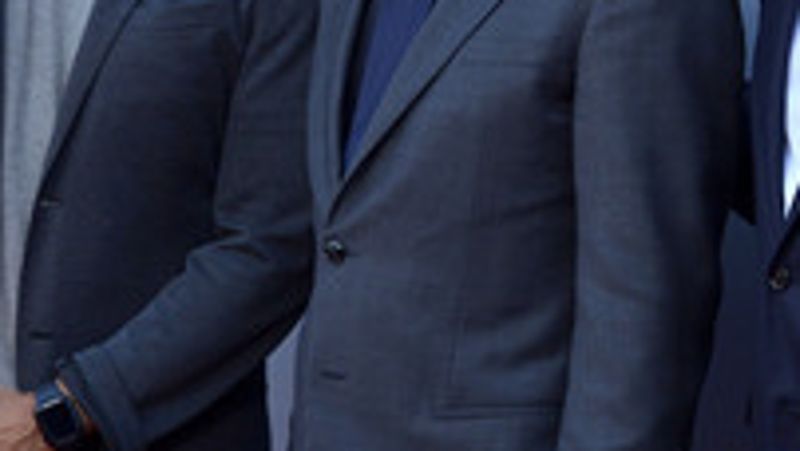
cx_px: 507
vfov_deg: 7.4
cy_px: 28
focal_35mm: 163
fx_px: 3460
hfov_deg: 13.2
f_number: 7.1
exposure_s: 1/250
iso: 400
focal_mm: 70
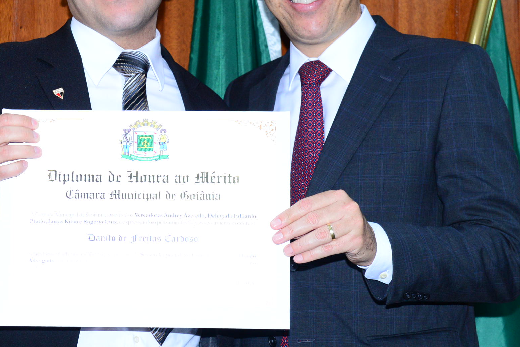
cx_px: 191
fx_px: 1734
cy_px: 114
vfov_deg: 11.4
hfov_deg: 17.0
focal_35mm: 120
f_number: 5.6
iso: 2000
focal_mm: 62
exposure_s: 1/125
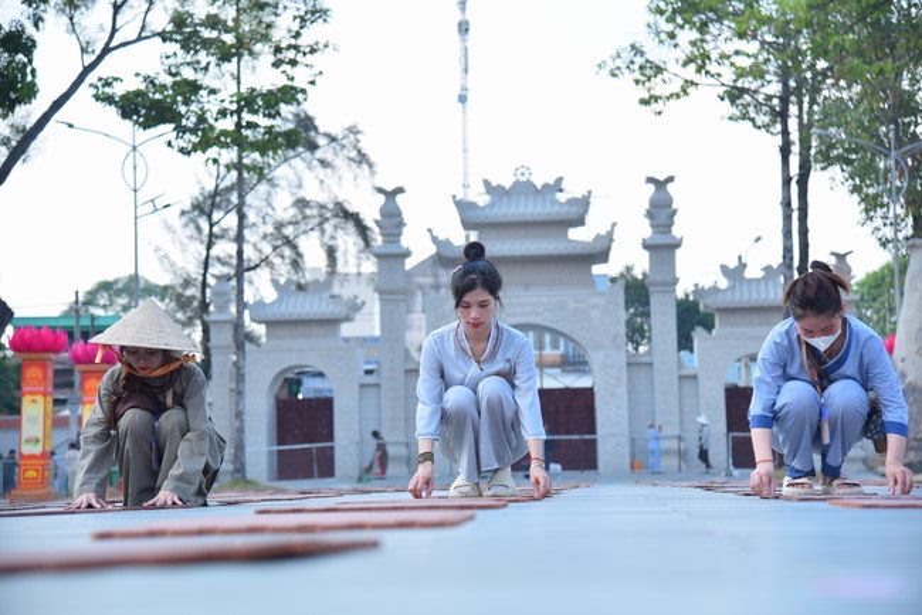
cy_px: 308
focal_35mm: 75
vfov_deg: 18.2
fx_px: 1922
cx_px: 461
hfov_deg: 27.0
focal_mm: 75
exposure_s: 1/250
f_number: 4.5
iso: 125
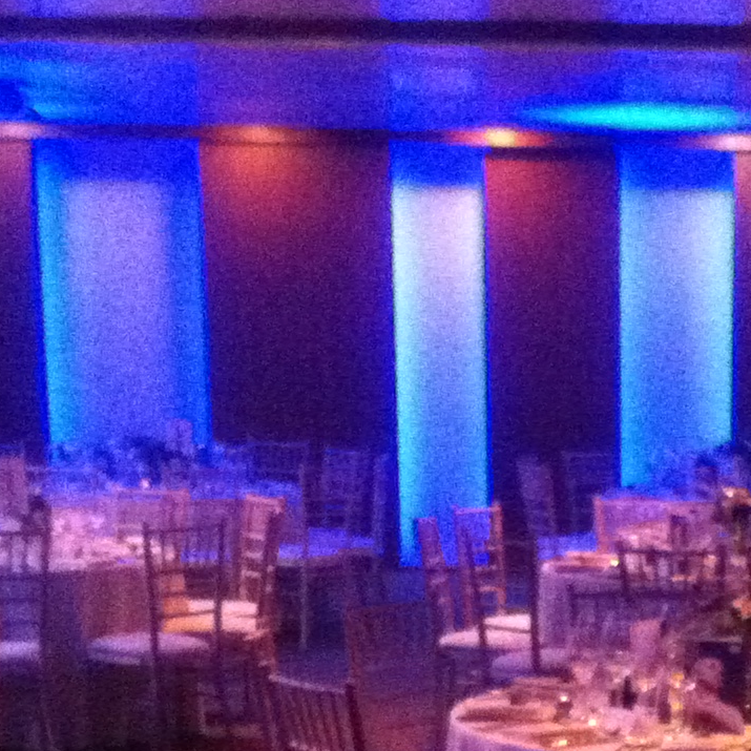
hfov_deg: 15.3
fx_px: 2749
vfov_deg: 14.9
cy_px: 965
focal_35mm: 112
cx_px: 742
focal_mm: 3.85
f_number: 2.8
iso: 1000
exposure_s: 1/15
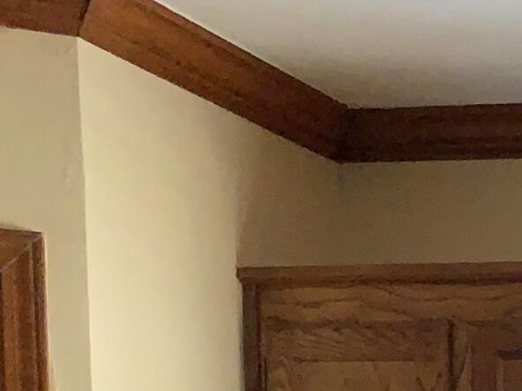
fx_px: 1990
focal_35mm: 132
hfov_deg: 13.5
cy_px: 925
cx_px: 922
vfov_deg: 9.9
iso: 160
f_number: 1.8
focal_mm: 4.25
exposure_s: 1/60
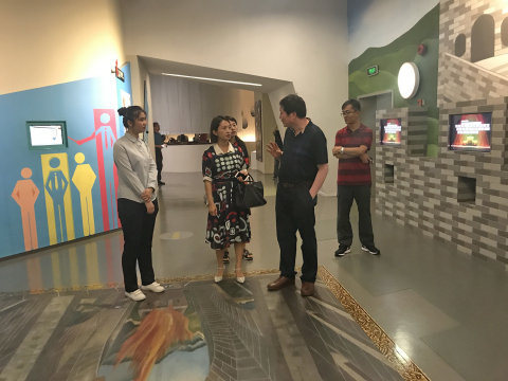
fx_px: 411
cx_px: 254
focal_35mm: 28
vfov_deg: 49.7
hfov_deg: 63.4
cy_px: 190
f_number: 1.8
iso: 100
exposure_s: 1/11
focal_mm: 3.99
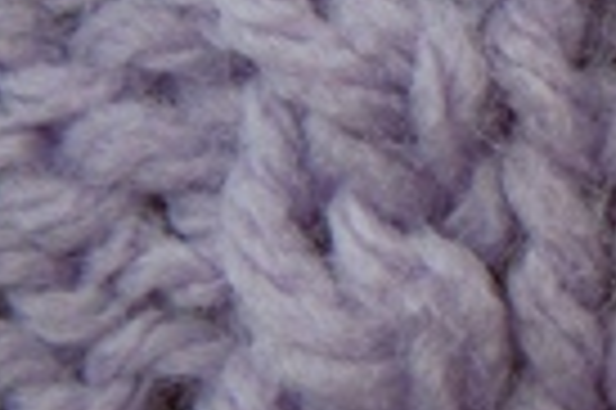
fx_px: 3811
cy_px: -50
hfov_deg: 9.2
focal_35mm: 223
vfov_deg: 6.1
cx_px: 634
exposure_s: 1/8
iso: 400
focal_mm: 12.2
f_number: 4.1
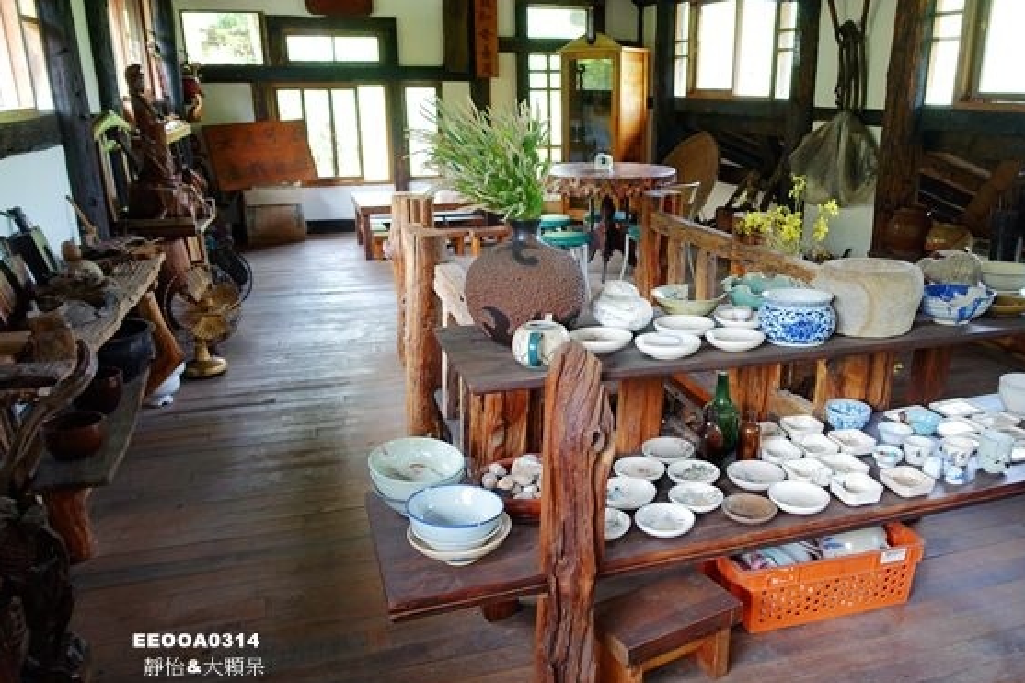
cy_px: 338
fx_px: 797
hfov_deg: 65.2
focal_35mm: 28
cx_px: 580
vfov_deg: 46.4
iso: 125
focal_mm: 8.8
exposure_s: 1/30
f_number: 2.5
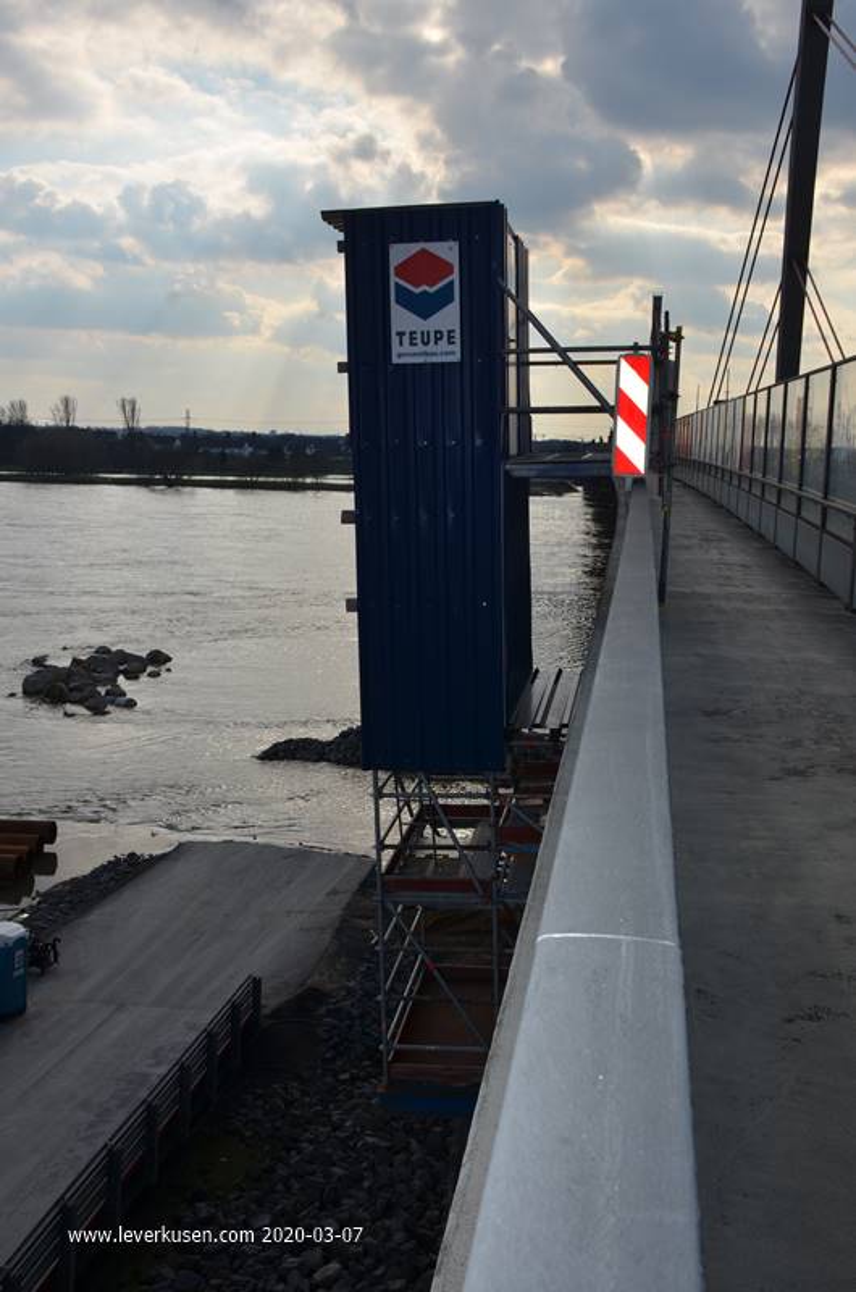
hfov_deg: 35.3
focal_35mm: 38
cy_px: 646
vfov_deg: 51.4
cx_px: 428
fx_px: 1343
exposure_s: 1/250
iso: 100
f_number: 10
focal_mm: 25
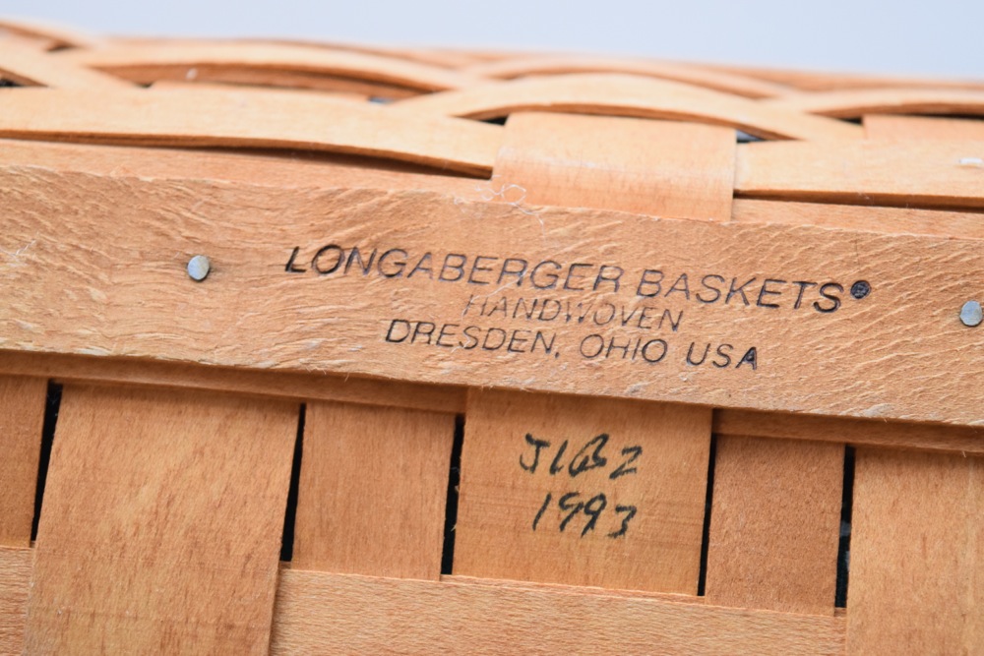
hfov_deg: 24.6
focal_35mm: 82
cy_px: 328
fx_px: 2255
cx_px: 492
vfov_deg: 16.6
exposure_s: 1/60
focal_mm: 55
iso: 2500
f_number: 5.6
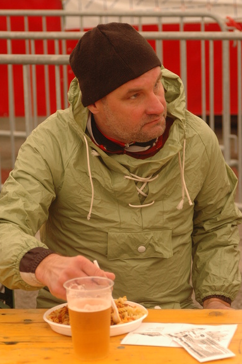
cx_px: 124
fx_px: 1231
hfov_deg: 11.2
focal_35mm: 122
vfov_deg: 16.8
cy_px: 184
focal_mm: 78
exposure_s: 1/90
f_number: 4.8
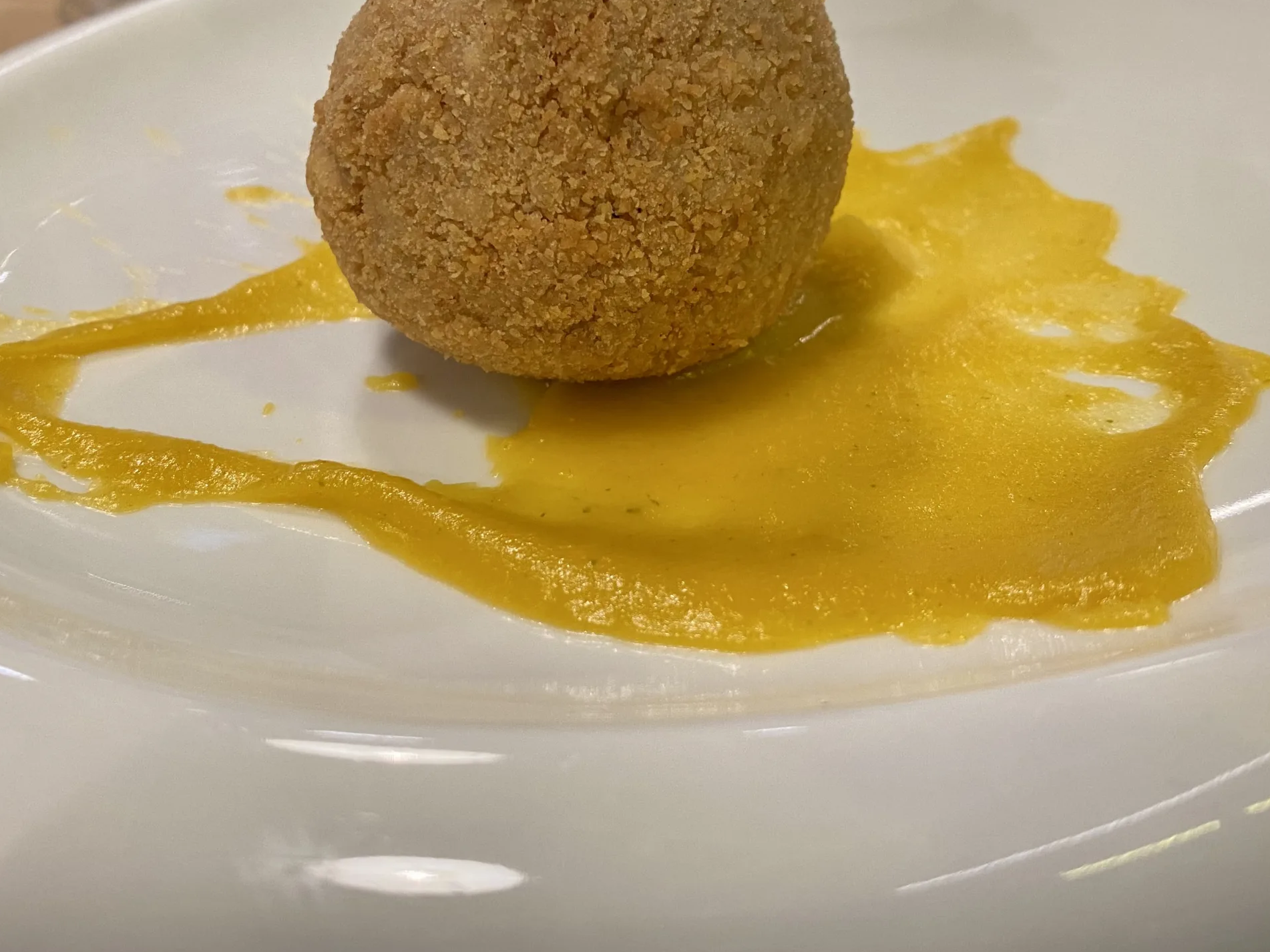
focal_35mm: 35
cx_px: 638
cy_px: 349
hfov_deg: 52.6
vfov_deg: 40.4
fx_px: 1284
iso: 80
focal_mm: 4.25
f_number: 1.8
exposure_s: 1/66
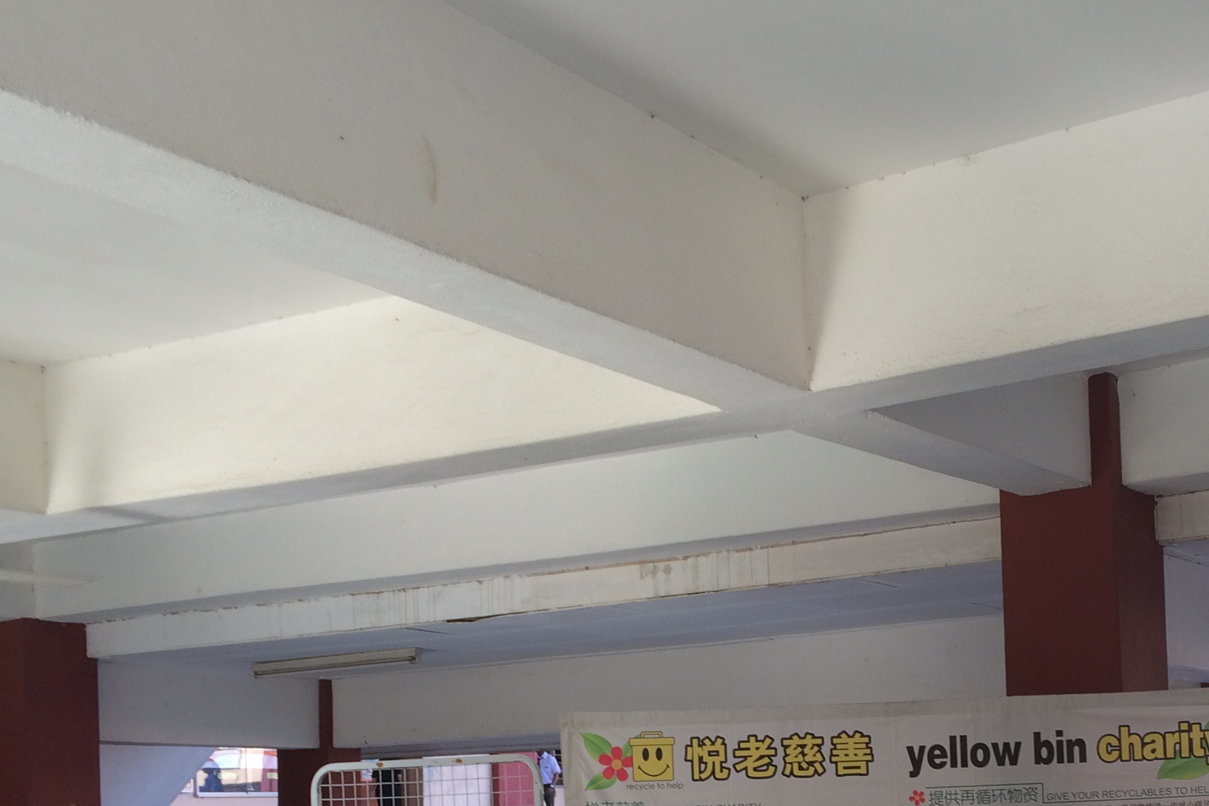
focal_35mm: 52
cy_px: 779
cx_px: 819
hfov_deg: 37.7
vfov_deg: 24.9
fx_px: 1746
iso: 32
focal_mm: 4.15
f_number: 2.2
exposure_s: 1/128
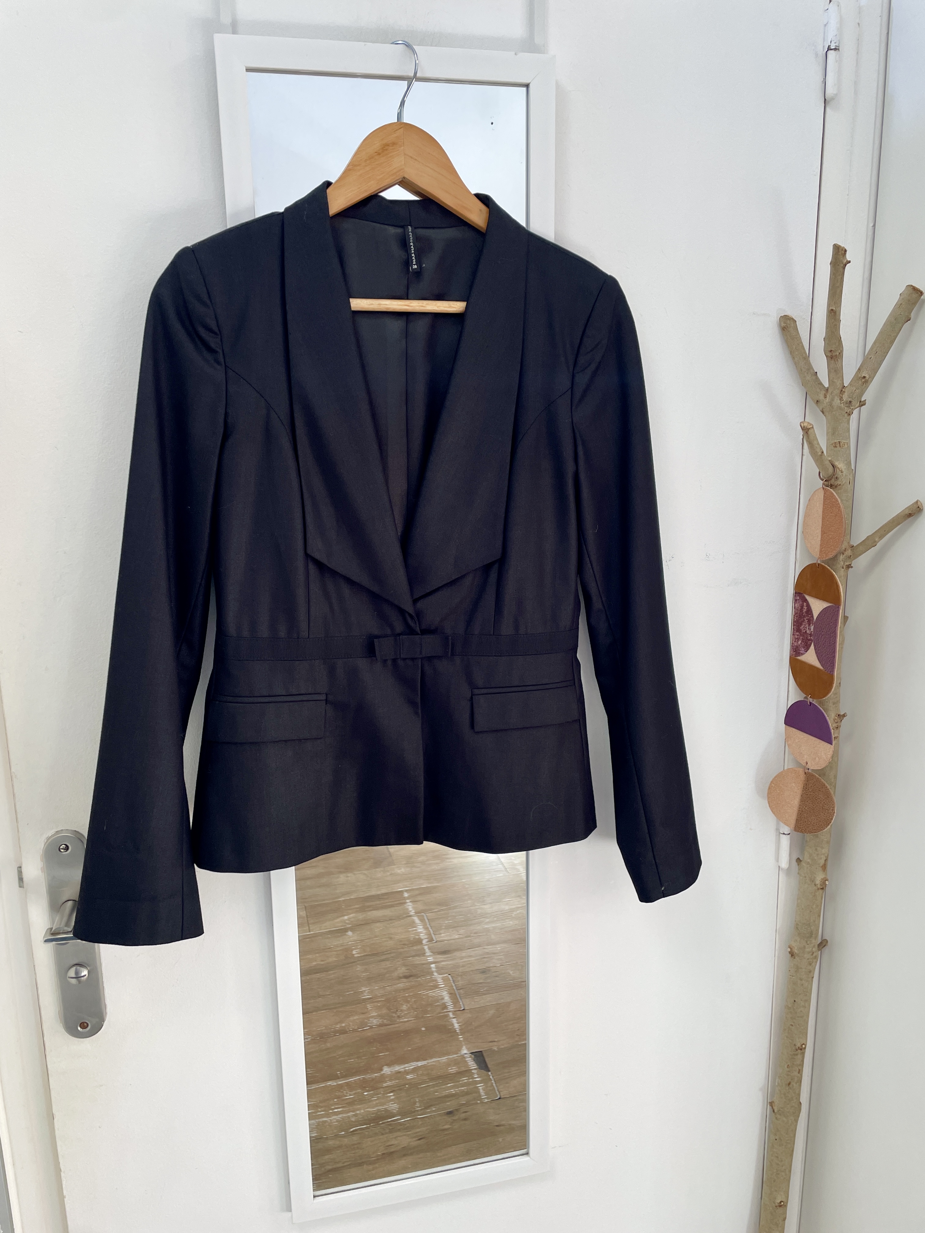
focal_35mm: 26
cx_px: 462
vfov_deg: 67.3
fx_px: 926
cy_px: 616
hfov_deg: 53.1
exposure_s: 1/100
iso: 64
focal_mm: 4.2
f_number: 1.6
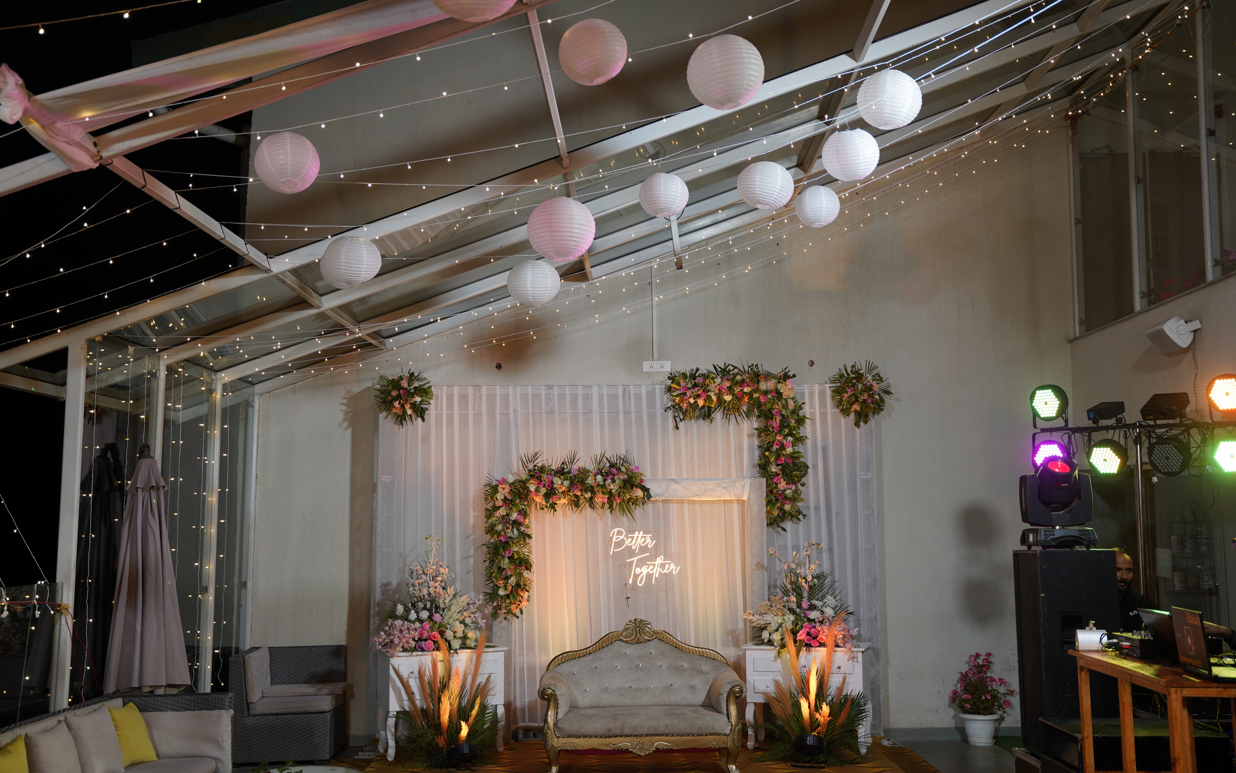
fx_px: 1324
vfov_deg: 32.5
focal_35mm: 39
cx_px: 620
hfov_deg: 50.0
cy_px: 370
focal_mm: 38.3
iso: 320
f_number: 2.8
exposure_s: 1/160
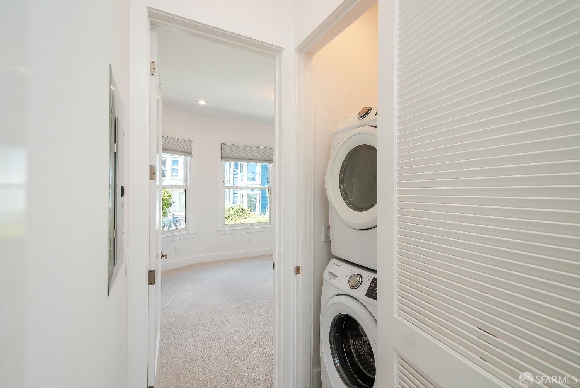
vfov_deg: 77.5
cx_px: 290
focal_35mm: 15
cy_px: 194
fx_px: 242
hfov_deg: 100.3
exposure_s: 1/640
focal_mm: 10
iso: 400
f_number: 4.5
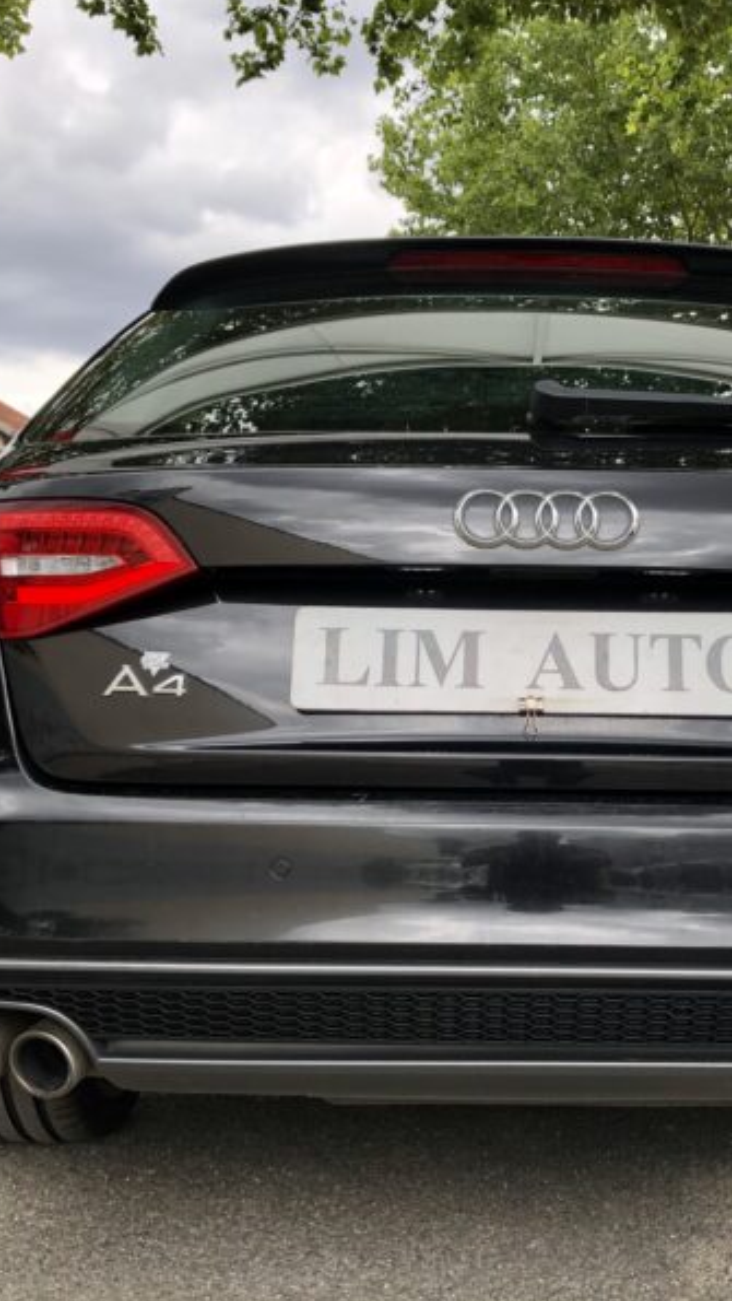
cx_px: 524
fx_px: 1414
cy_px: 647
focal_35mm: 41
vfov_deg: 49.4
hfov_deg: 28.7
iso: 20
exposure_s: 1/296
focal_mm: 3.99
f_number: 1.8
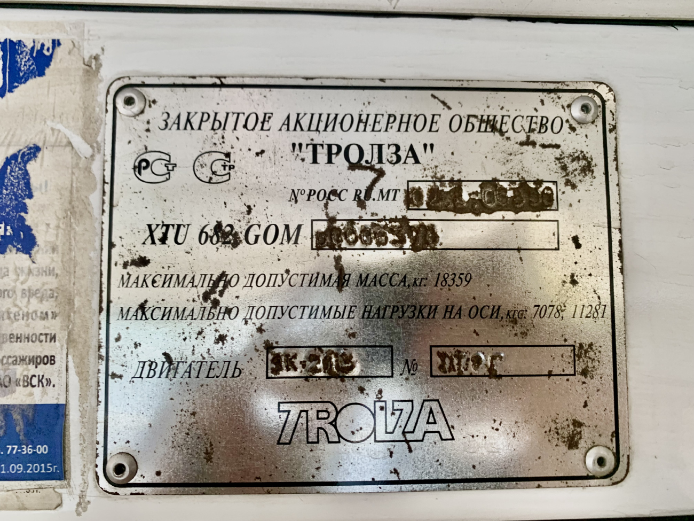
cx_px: 347
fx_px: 521
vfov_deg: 53.1
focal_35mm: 26
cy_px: 260
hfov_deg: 67.3
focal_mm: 4.25
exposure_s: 1/118
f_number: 1.8
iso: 100
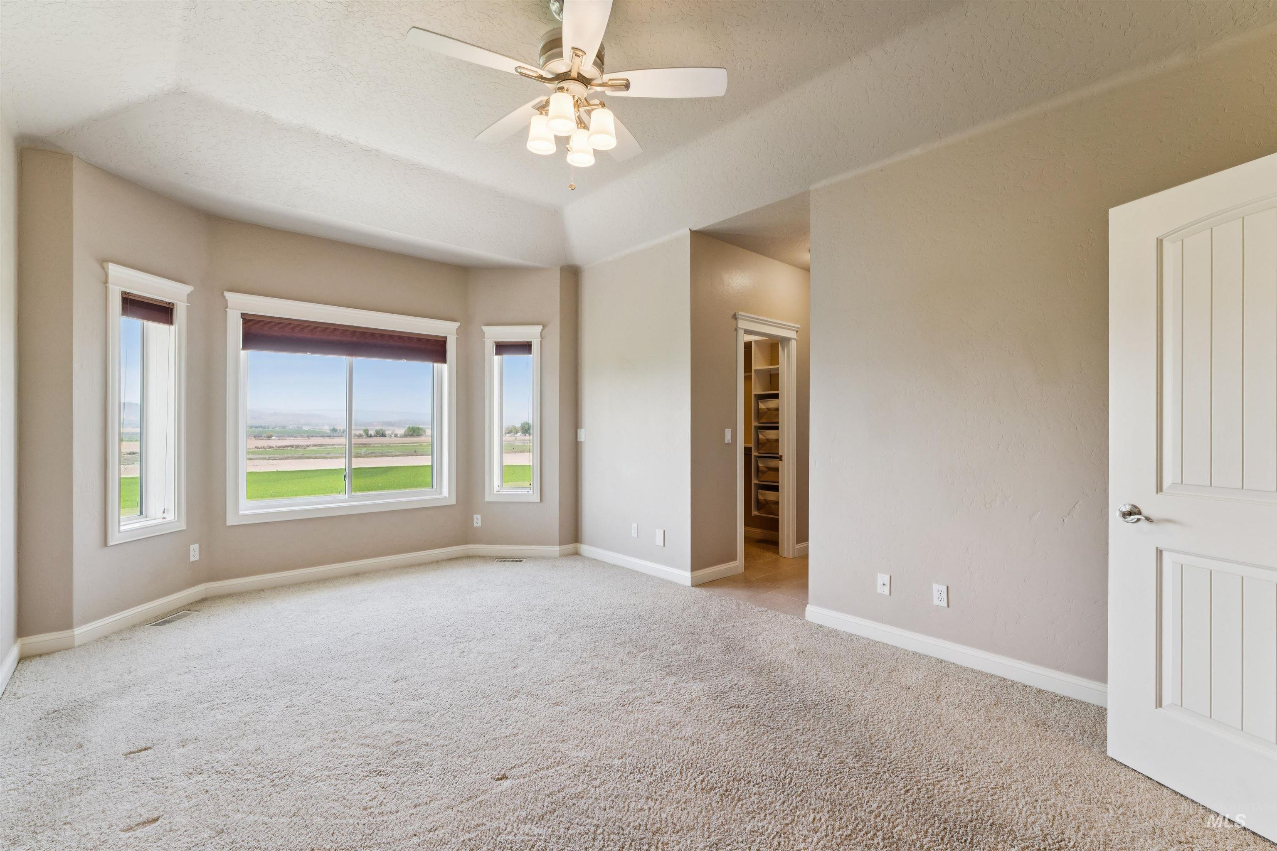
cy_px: 426
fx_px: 560
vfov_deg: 74.4
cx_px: 638
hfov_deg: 97.5
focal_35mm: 16
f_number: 13
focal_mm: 15.8
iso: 400
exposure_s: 1/20
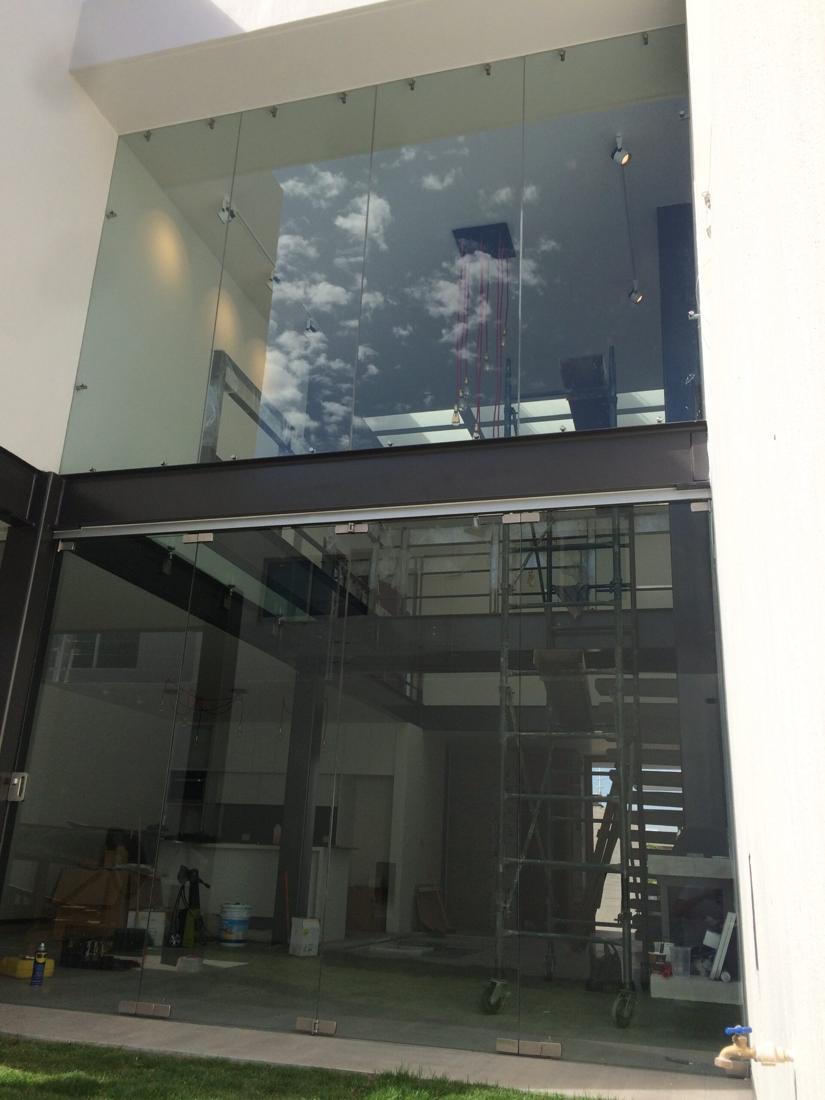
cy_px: 550
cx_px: 412
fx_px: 922
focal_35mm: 29
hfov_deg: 48.2
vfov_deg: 61.7
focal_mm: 4.15
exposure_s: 1/1368
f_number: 2.2
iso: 32
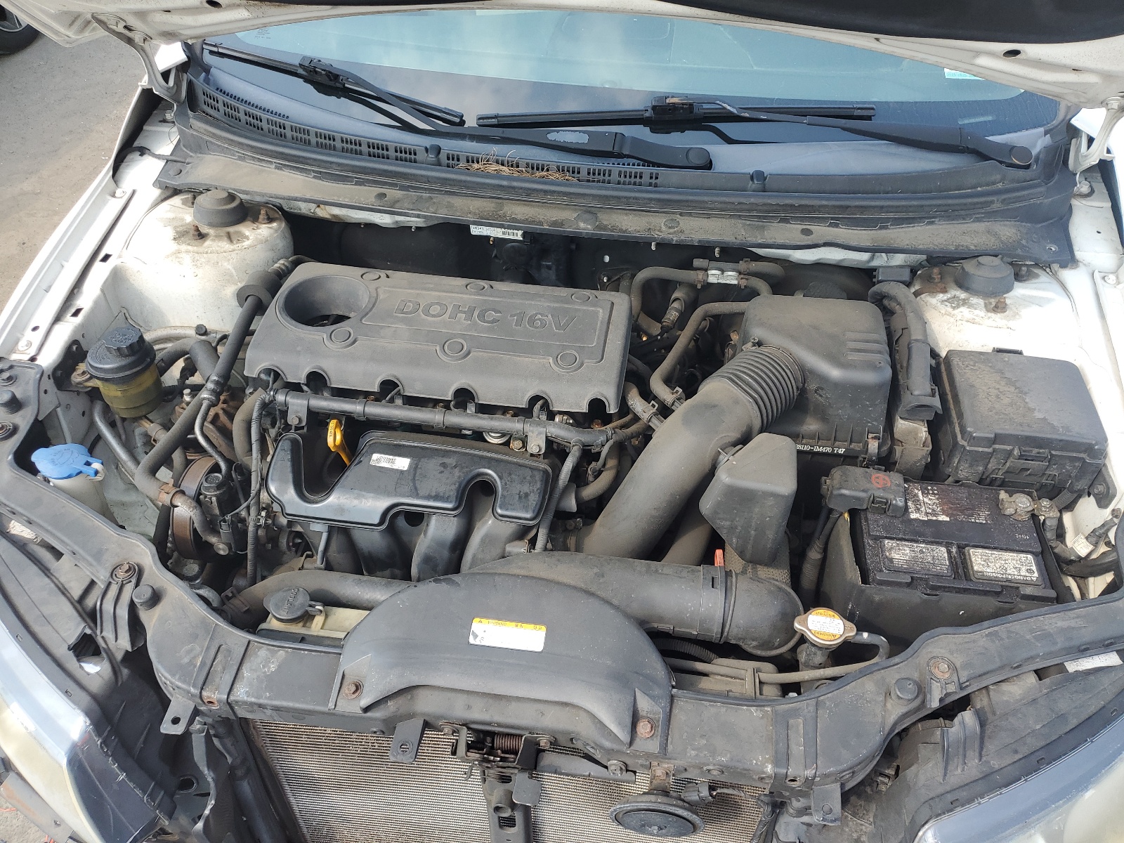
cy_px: 422
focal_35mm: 26
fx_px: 844
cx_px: 562
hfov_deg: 67.3
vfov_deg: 53.1
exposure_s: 1/588
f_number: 1.5
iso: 50
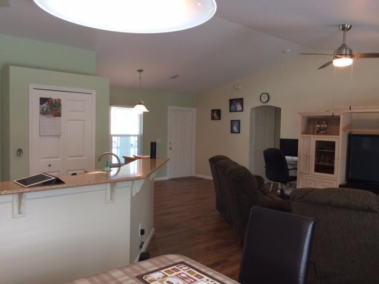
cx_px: 190
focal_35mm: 29
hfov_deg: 61.7
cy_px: 142
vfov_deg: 48.2
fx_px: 318
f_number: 2.2
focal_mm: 4.15
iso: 40
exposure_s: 1/30
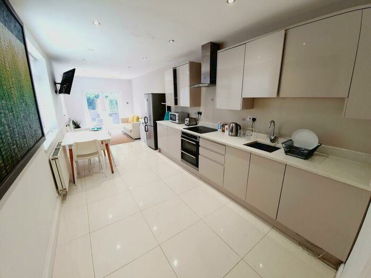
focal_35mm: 13
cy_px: 139
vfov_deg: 89.9
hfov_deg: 106.2
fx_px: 139
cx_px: 186
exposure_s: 1/50
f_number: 2.2
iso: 125
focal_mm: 1.8
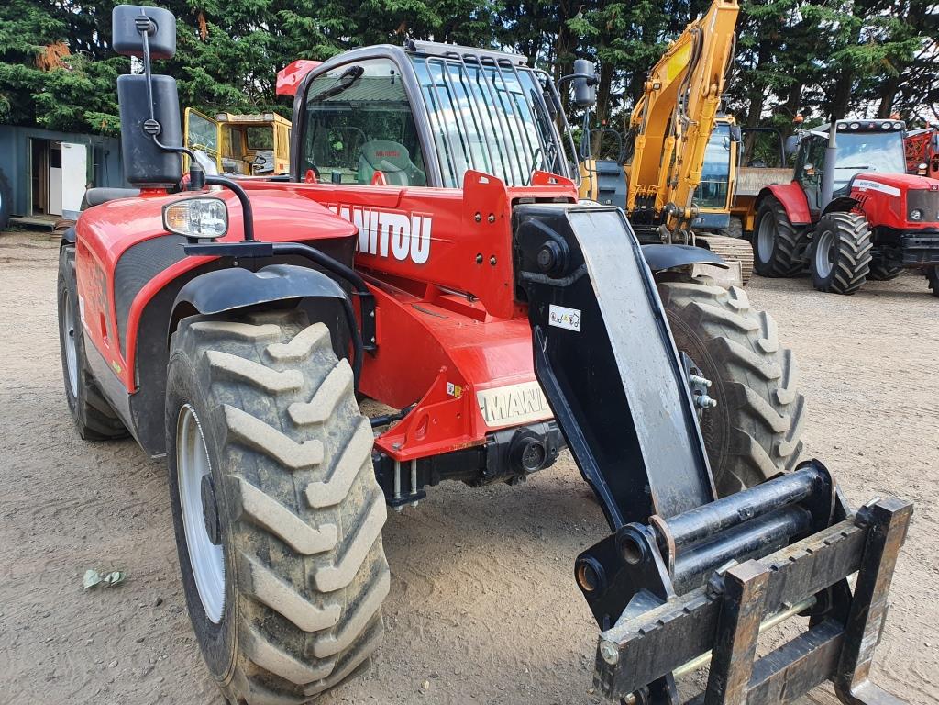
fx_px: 705
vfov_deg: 53.1
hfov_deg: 67.3
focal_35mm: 26
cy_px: 352
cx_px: 470
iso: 50
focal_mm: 4.32
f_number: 2.4
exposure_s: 1/235
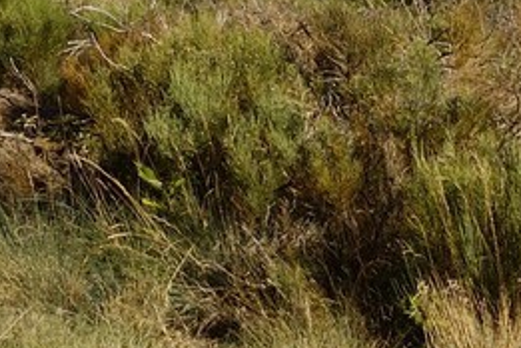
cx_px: -495
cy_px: -672
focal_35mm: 196
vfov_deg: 6.4
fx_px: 2836
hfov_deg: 9.8
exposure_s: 1/250
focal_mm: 32
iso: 200
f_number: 13
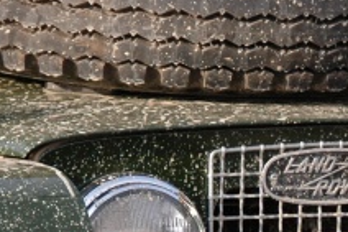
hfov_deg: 3.5
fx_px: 5746
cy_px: 299
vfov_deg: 2.3
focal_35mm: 595
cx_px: 355
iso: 320
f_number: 5.6
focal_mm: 105
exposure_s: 1/320
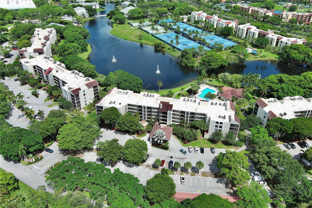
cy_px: 104
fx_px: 251
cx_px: 156
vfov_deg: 44.9
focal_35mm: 29
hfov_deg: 63.7
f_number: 2.8
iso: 101
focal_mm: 10.57
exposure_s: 1/1642
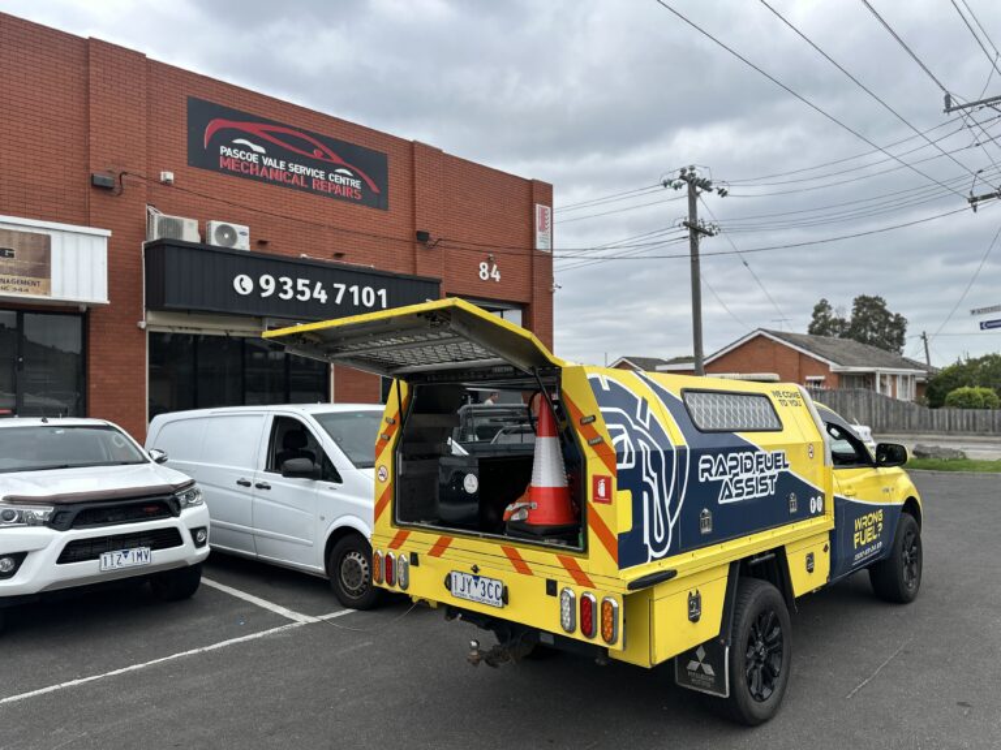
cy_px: 375
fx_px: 694
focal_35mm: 24
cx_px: 500
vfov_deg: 56.8
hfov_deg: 71.6
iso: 80
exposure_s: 1/3247
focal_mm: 6.86
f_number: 1.78
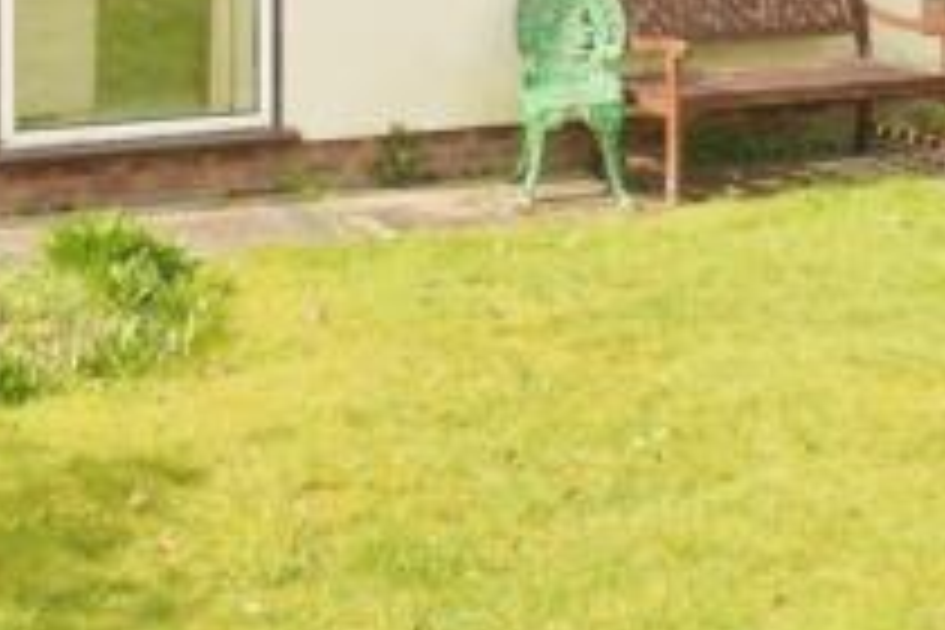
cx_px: -202
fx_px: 2047
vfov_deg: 16.1
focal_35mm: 78
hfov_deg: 23.6
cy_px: -302
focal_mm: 16
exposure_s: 1/200
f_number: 9
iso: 320
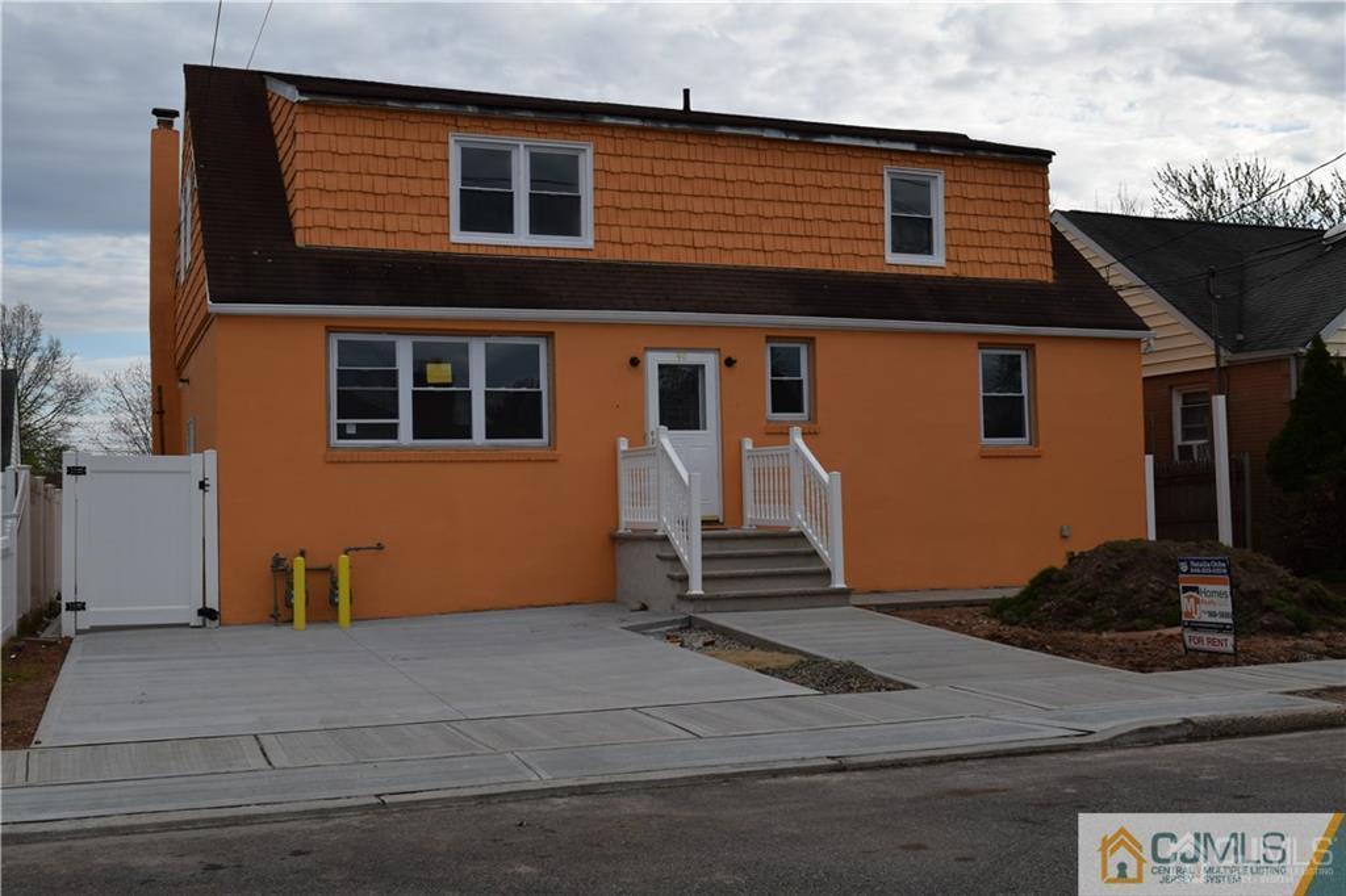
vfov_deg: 34.2
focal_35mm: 39
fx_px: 1458
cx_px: 673
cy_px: 448
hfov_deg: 49.6
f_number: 10
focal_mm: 26
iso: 200
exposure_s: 1/400
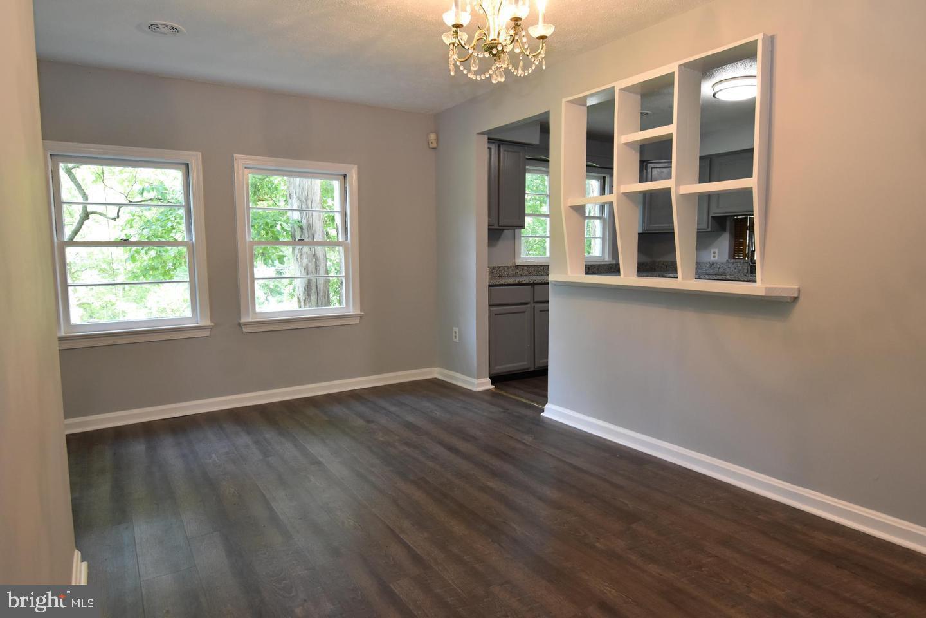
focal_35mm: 21
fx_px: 540
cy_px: 309
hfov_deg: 81.2
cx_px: 463
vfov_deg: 59.5
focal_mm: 14
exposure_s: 1/100
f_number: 5
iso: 800
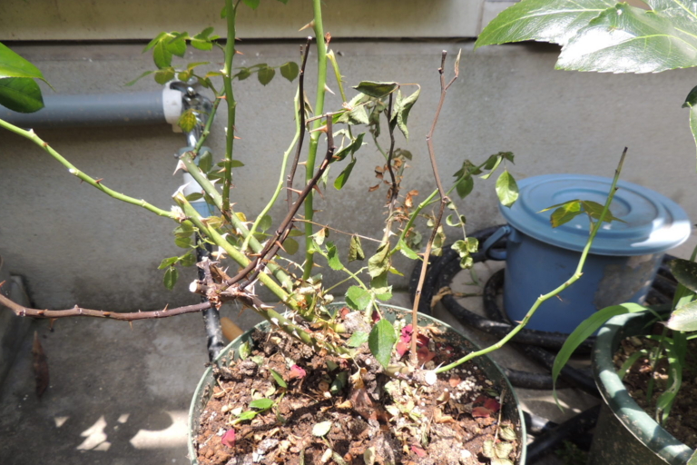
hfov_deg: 69.4
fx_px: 503
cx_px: 336
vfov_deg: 49.5
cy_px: 257
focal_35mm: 26
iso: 100
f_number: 3
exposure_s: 1/250
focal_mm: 4.3
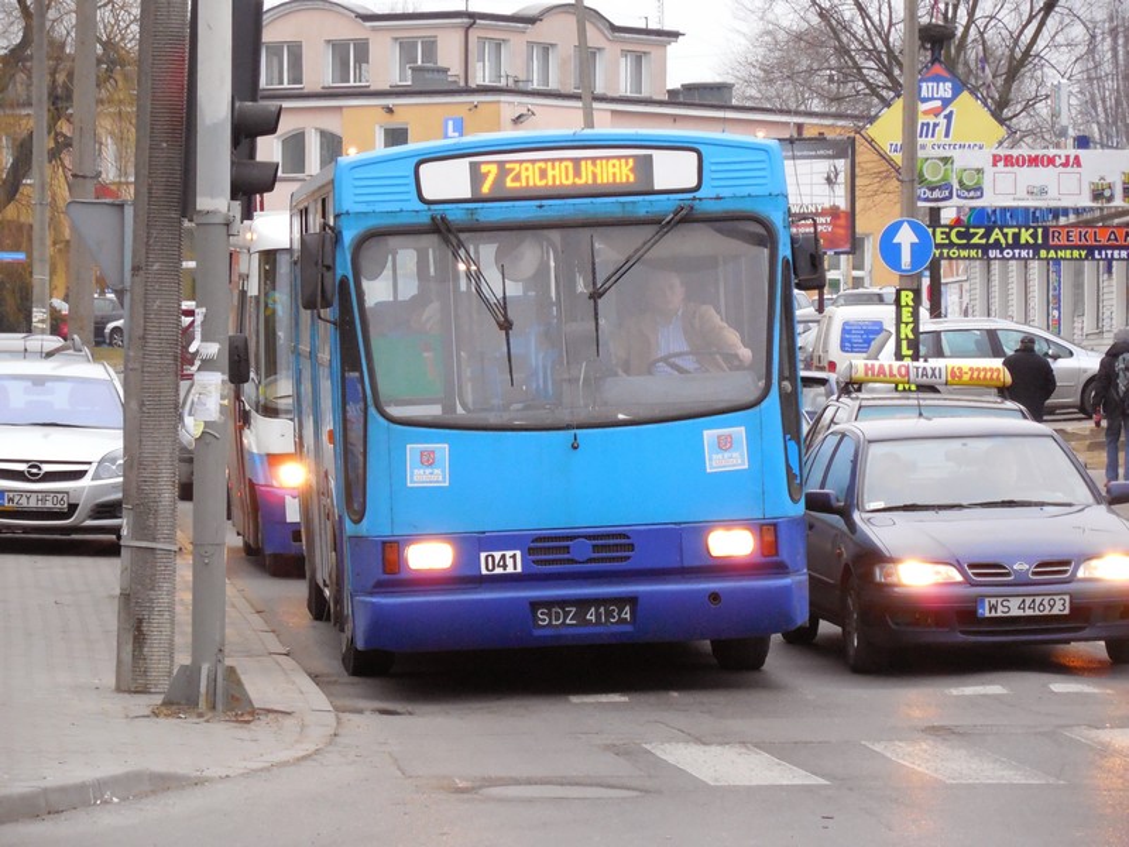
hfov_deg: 10.4
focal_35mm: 191
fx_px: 6229
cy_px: 424
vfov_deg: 7.8
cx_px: 564
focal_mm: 34.4
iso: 800
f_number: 5
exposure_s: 1/60
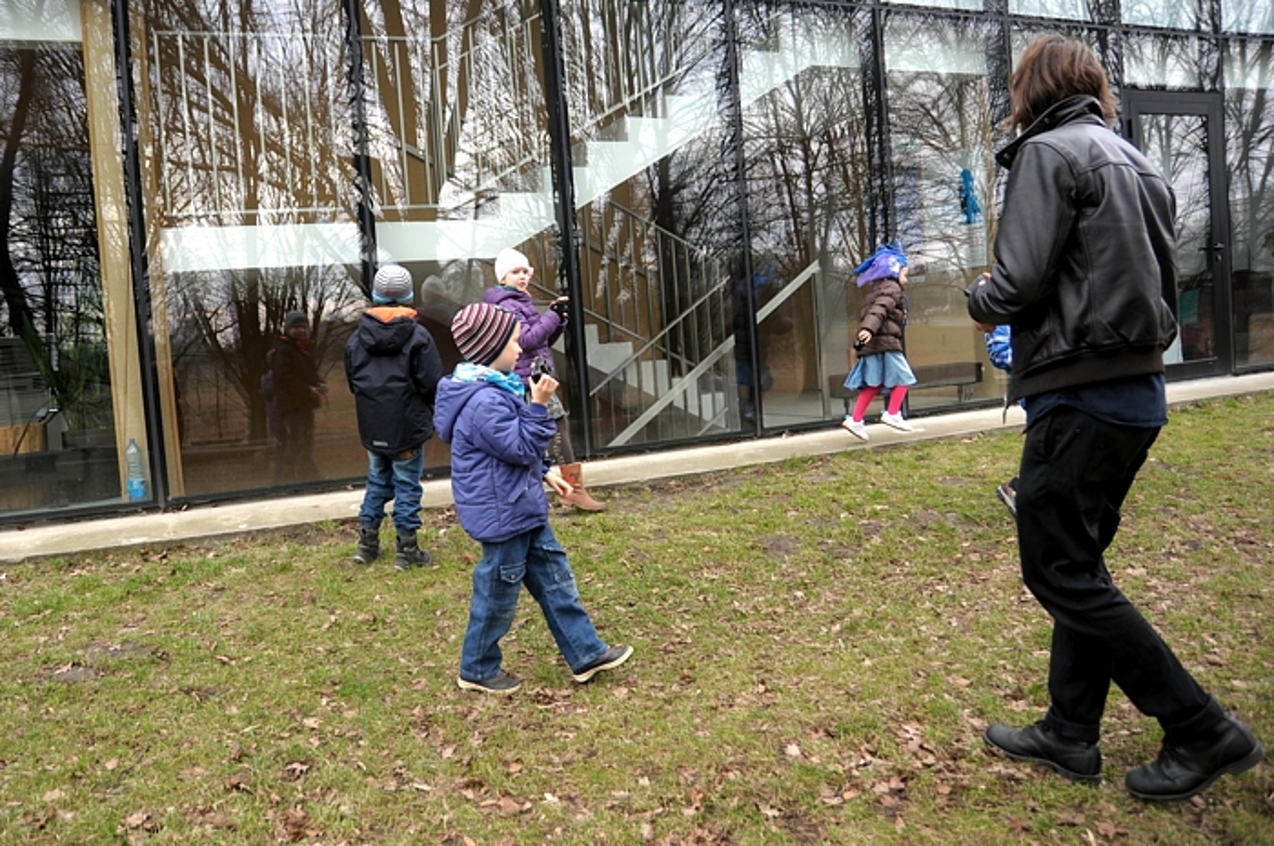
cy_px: 423
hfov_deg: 41.2
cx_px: 637
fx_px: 1697
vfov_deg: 28.0
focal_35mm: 48
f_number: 3.2
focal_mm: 32
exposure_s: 1/640
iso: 250
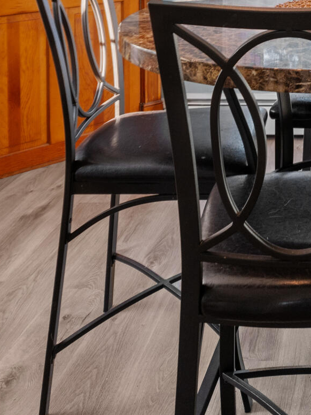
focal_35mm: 52
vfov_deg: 30.4
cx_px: 375
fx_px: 623
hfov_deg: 25.2
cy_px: -101
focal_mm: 14
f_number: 7.1
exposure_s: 1/13
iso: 320
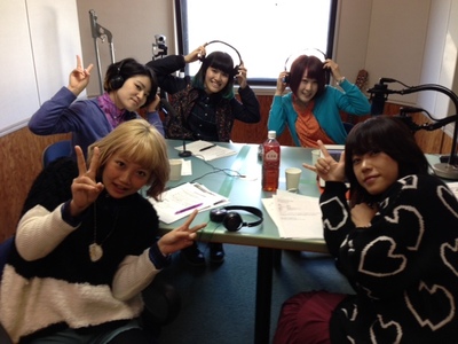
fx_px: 437
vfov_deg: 42.9
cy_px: 172
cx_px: 229
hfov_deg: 55.4
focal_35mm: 33
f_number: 2.4
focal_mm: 4.12
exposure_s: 1/20
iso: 80
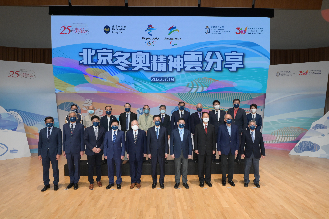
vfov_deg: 57.2
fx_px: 201
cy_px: 110
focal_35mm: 22
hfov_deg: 78.6
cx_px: 164
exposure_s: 1/100
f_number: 8
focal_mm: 22
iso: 4000
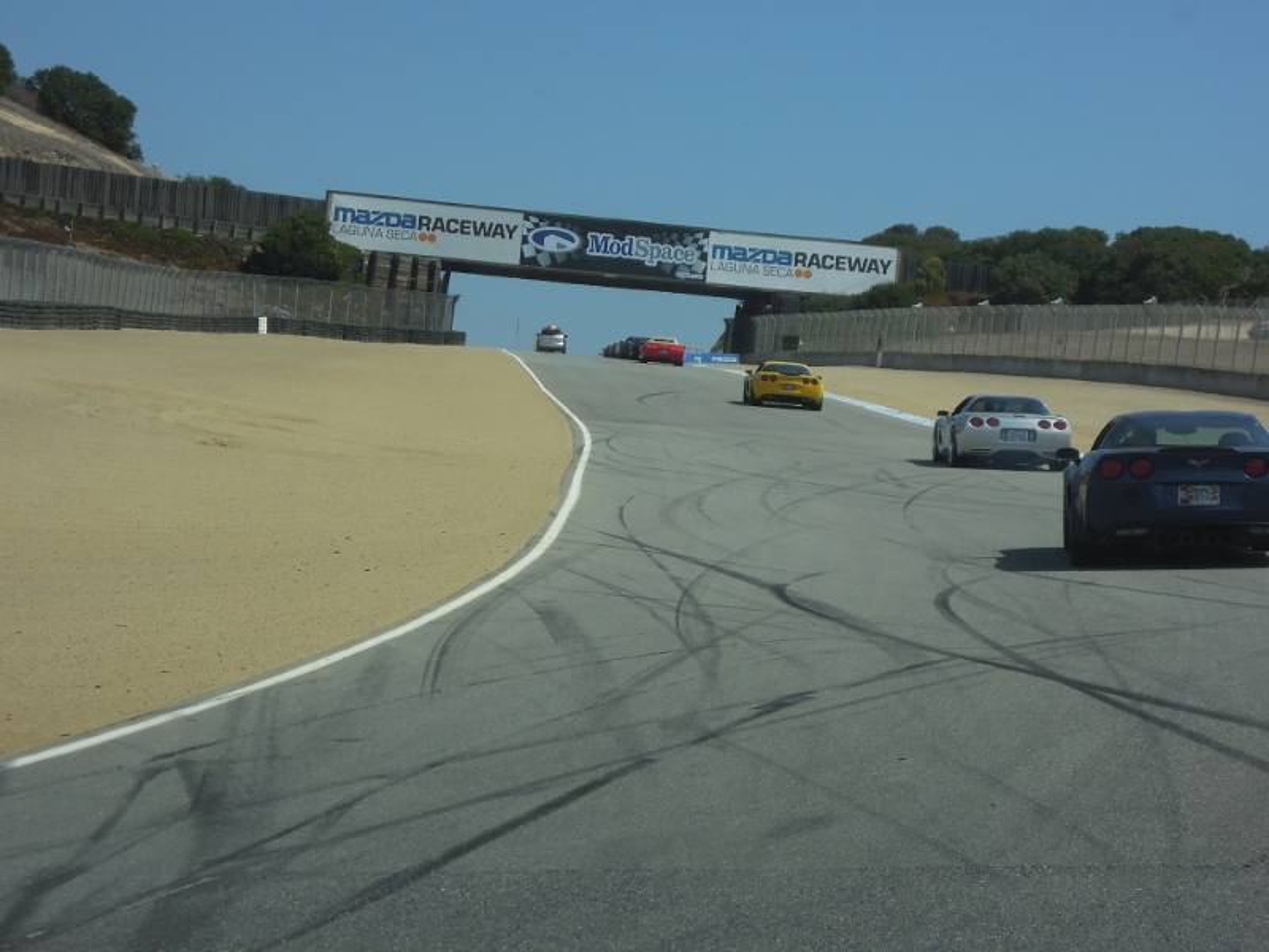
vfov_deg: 14.8
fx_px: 3666
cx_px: 634
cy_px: 476
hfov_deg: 19.6
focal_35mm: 100
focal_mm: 17.9
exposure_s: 1/1000
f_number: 4.9
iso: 160
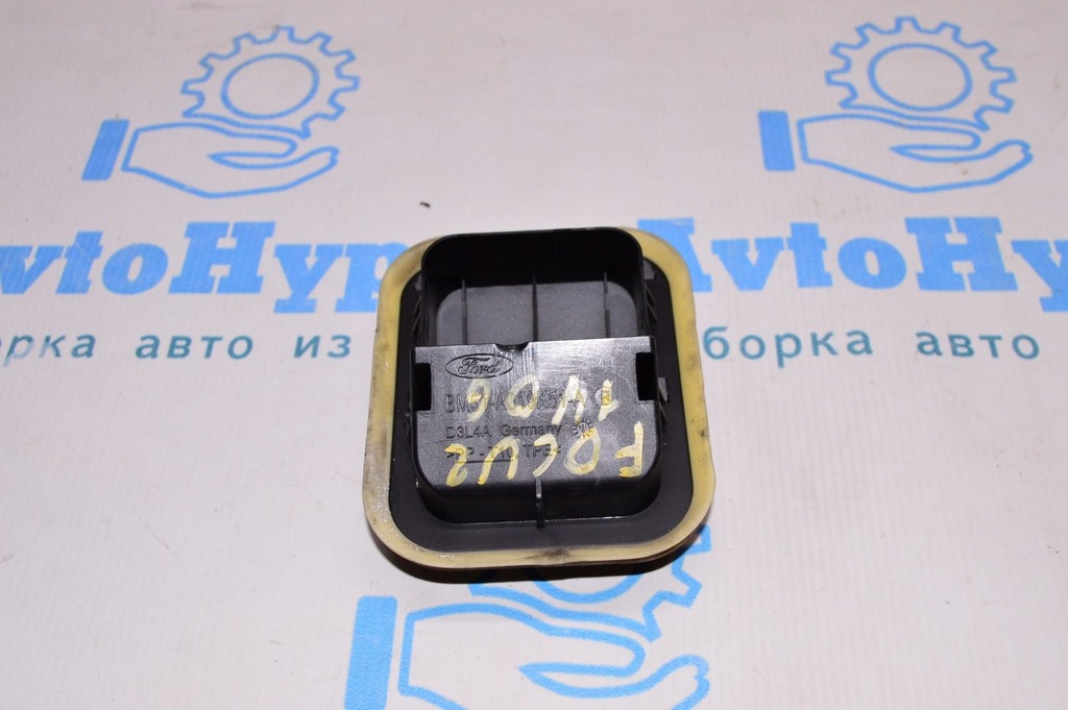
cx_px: 534
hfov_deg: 49.6
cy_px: 355
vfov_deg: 34.2
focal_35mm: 39
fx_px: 1156
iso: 1600
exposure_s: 1/200
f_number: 8
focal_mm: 26
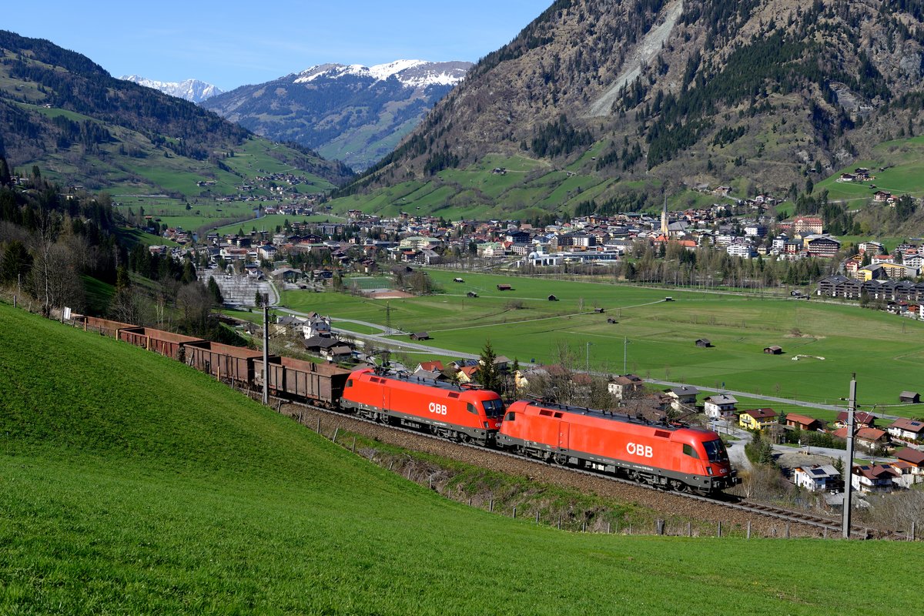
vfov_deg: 28.1
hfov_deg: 41.1
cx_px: 462
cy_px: 308
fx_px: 1232
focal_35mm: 48
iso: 200
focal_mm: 48
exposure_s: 1/1000
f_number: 6.3
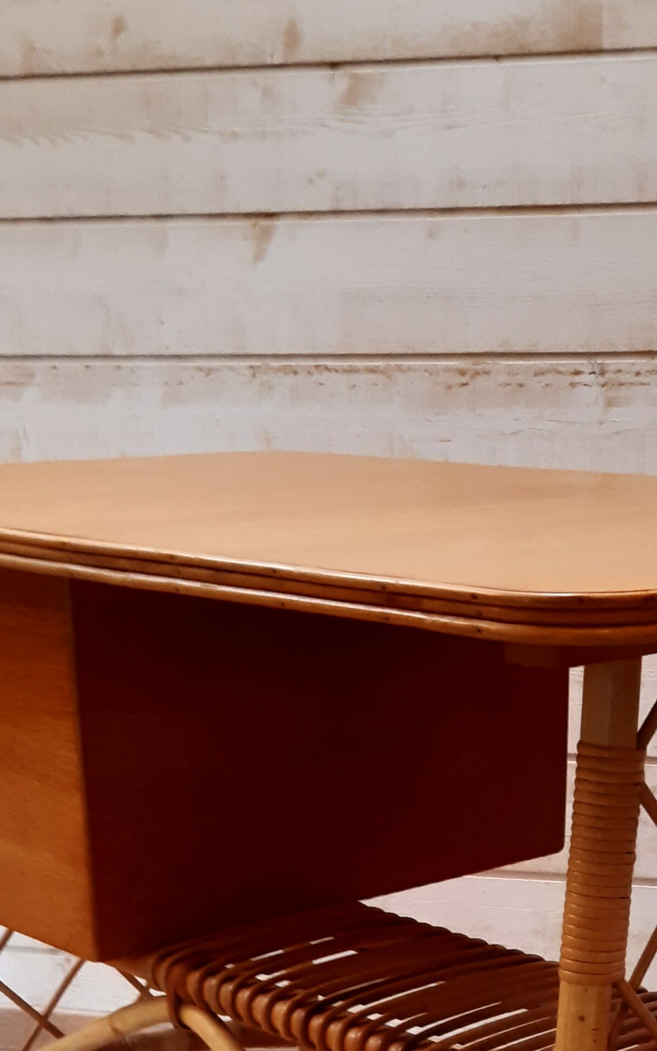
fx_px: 1890
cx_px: 442
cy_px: 1126
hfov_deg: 19.6
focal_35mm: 66
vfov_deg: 28.5
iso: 125
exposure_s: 1/100
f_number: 1.7
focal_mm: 3.92
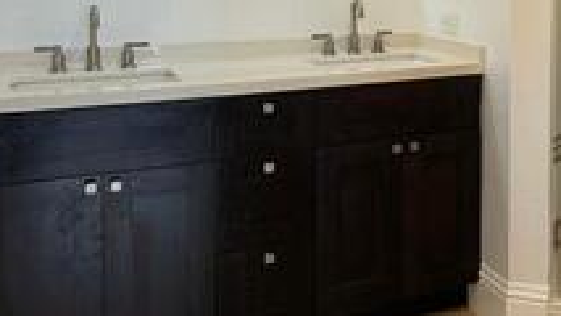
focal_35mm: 49
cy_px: -5
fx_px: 729
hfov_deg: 39.8
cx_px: 477
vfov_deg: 23.4
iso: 160
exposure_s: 1/120
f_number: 1.78
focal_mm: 6.76
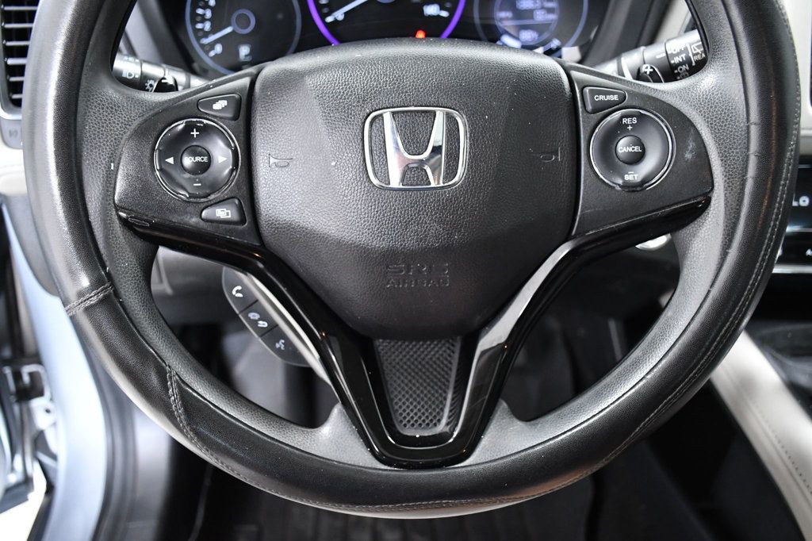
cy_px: 270
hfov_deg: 55.8
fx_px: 767
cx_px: 406
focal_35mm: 34
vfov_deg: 38.9
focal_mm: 23
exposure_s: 1/60
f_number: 4
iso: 2500
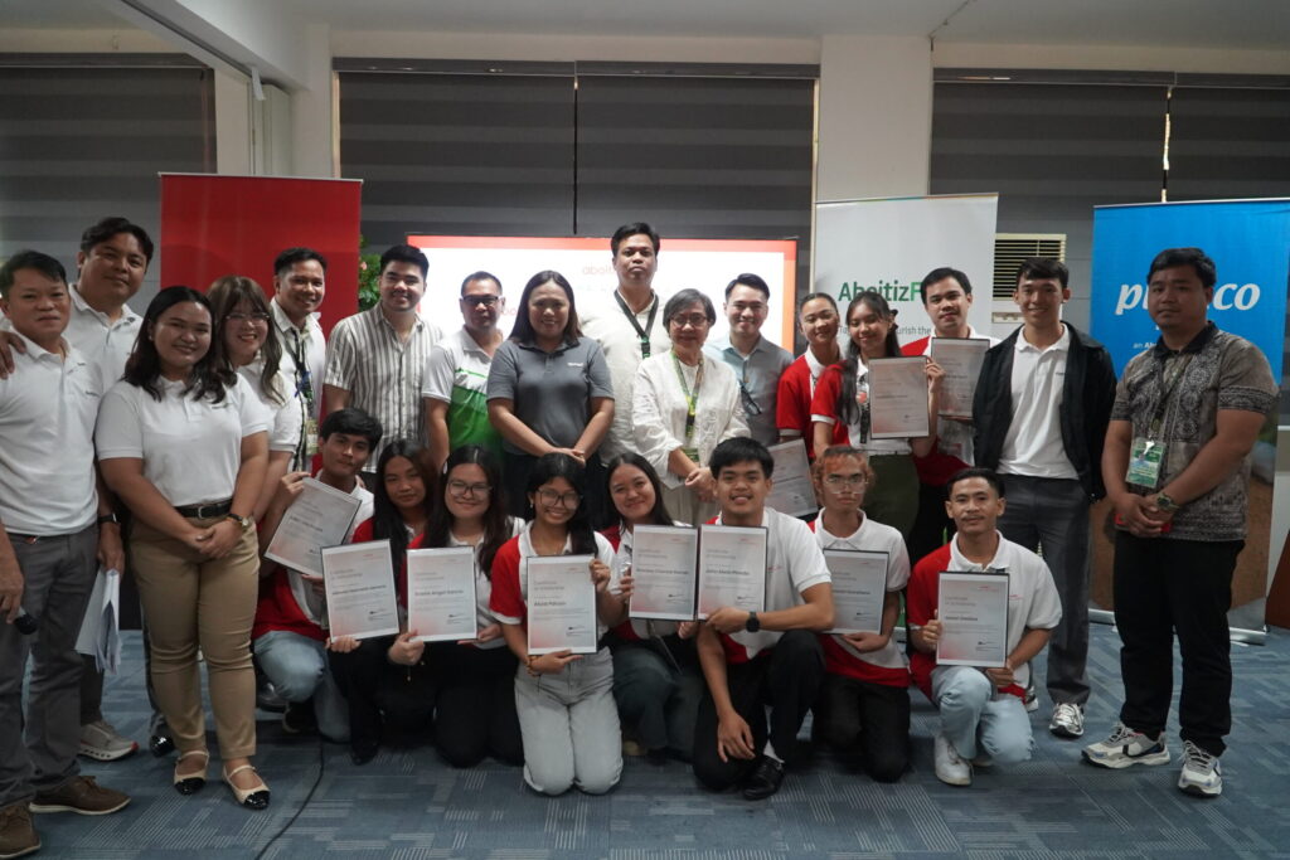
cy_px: 430
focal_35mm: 27
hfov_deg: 67.4
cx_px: 645
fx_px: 968
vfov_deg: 47.9
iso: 3200
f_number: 4
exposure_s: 1/160
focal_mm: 18
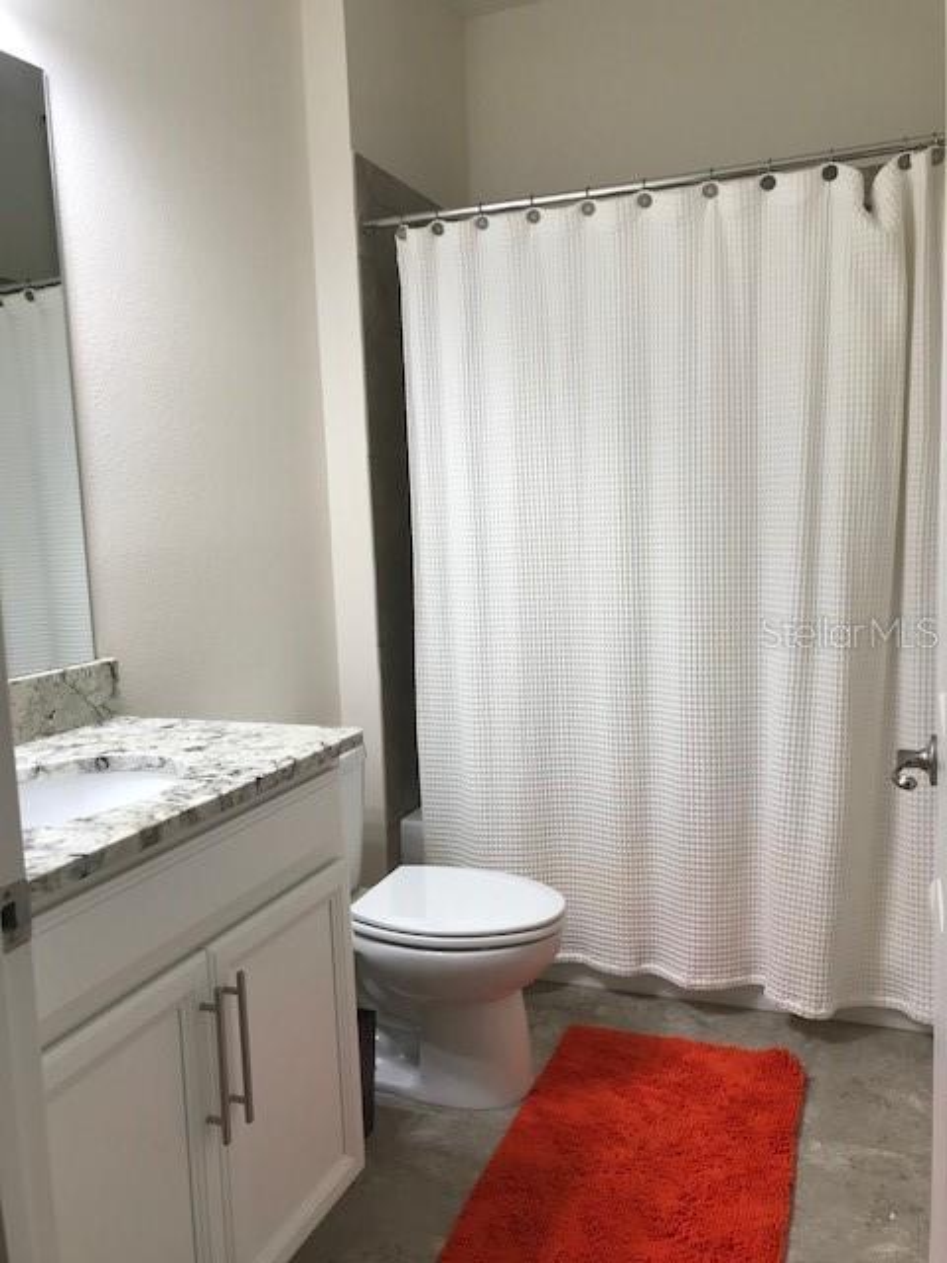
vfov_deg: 63.4
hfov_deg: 49.7
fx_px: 1021
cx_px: 474
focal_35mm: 28
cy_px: 632
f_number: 1.8
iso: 32
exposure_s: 1/60
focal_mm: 3.99
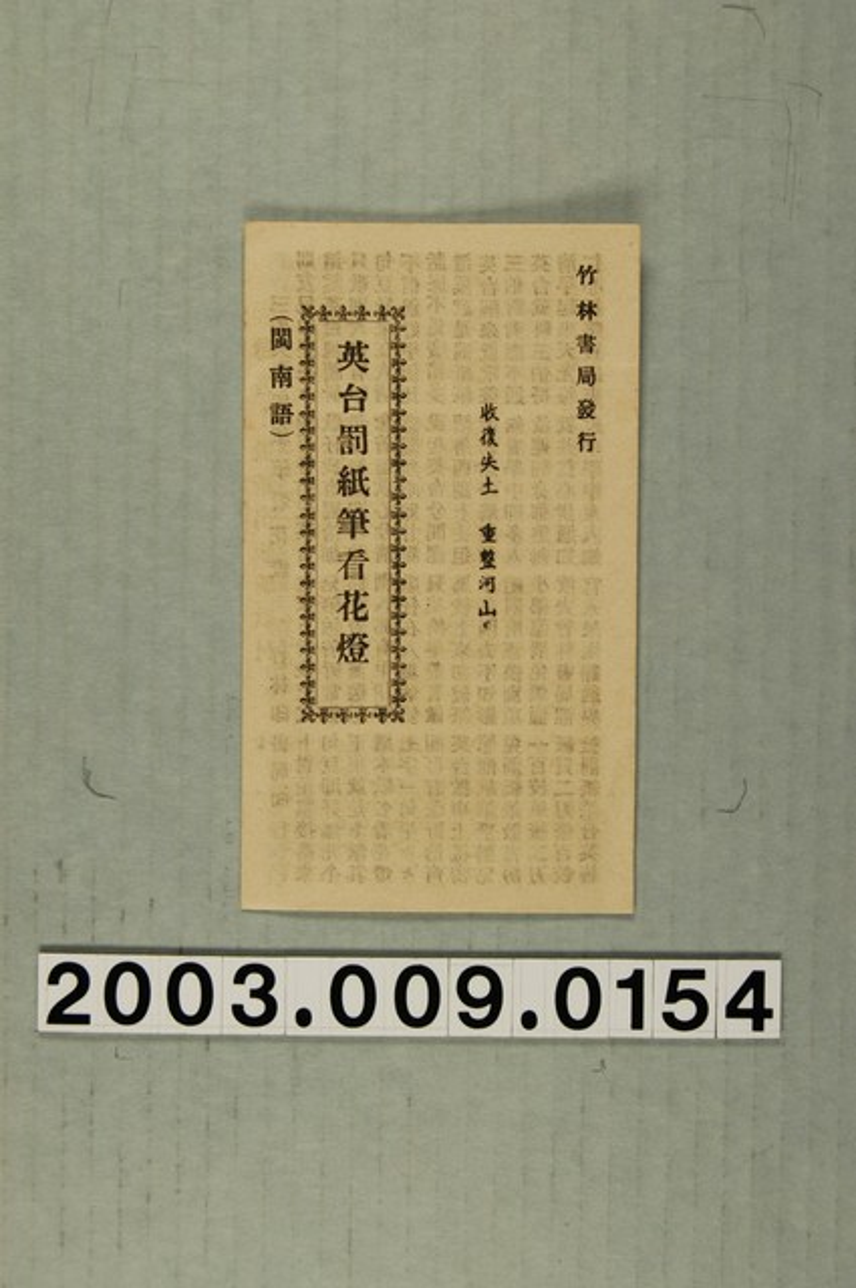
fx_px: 2038
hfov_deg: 23.7
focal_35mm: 57
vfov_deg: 35.1
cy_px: 644
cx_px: 428
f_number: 8
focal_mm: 38
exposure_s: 1/60
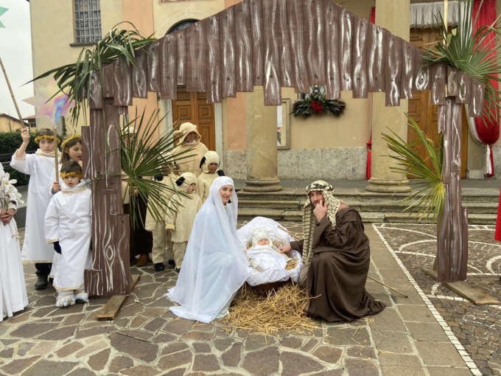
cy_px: 188
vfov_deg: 53.1
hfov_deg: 67.3
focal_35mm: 26
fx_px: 376
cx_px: 250
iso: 50
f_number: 1.8
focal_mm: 4.25
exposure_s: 1/122
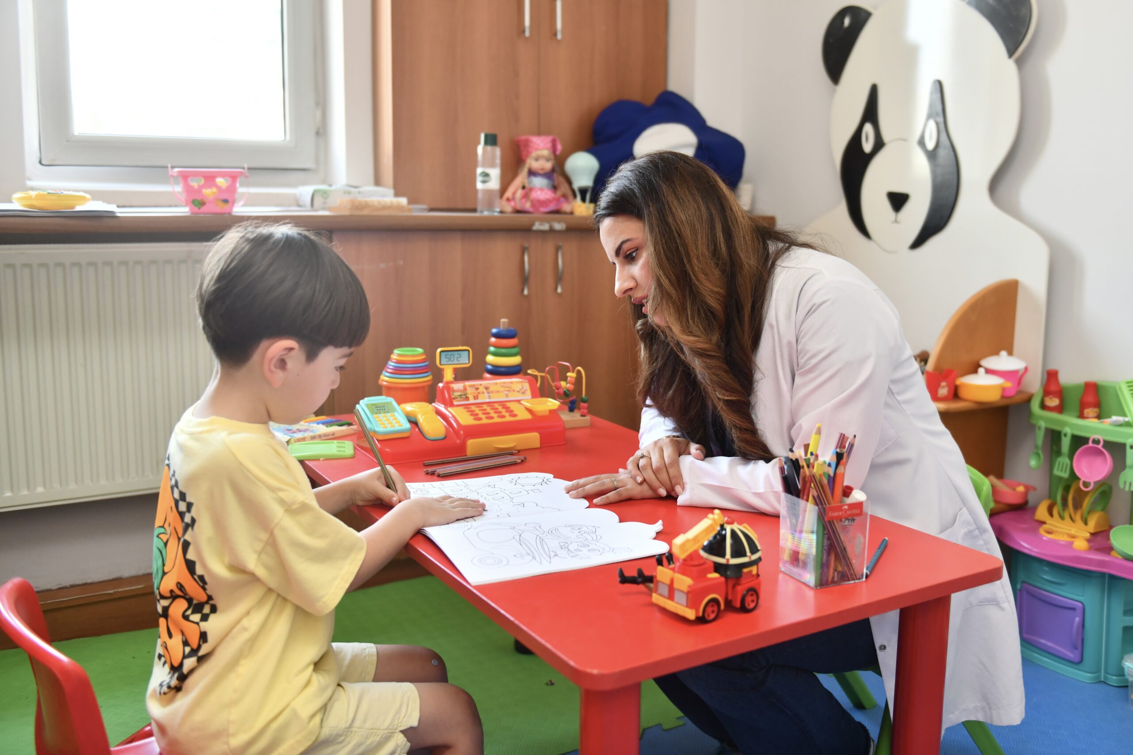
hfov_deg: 58.7
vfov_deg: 41.1
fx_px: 1007
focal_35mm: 32
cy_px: 378
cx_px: 566
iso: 640
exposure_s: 1/250
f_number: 2.8
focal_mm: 32
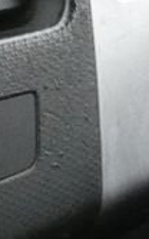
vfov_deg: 8.3
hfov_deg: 4.9
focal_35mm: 254
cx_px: -307
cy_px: 159
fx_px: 1655
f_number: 5.6
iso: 800
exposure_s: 1/80
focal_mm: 7.1
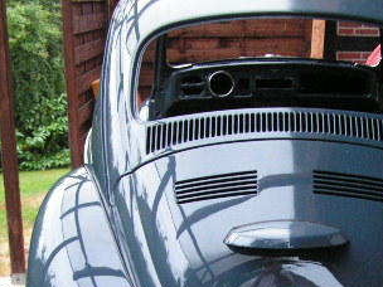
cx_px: 281
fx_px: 885
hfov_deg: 24.2
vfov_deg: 18.2
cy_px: 252
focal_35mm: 80
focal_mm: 6.3
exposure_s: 1/20
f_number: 2.8
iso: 200
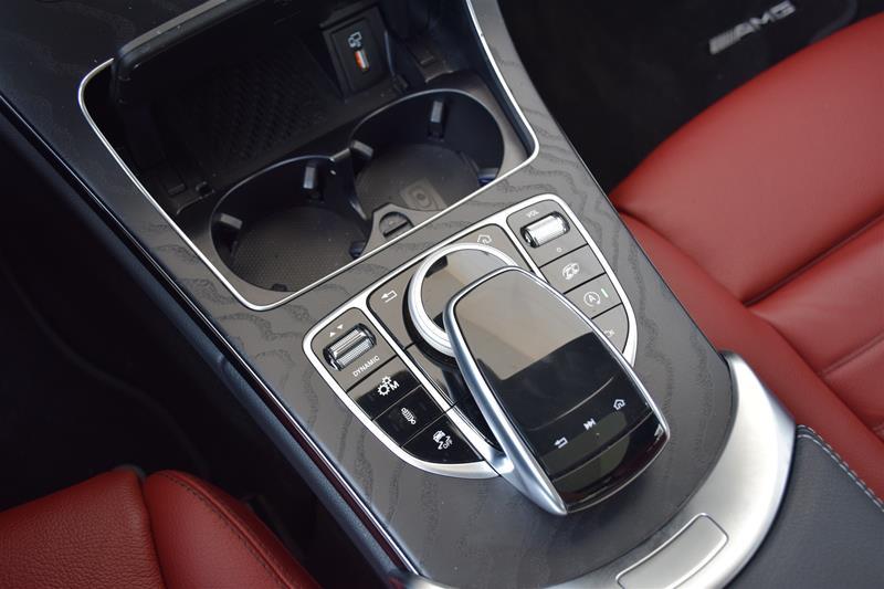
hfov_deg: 53.1
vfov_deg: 36.9
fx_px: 884
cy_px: 294
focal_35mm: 36
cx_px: 442
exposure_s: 1/60
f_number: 4
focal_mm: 24
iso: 450
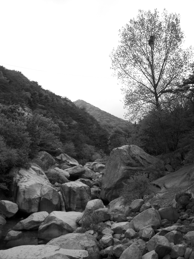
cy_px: 130
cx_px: 97
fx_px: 254
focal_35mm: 34
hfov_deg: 41.8
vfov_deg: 54.0
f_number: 2.7
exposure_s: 1/632
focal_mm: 5.6
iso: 80
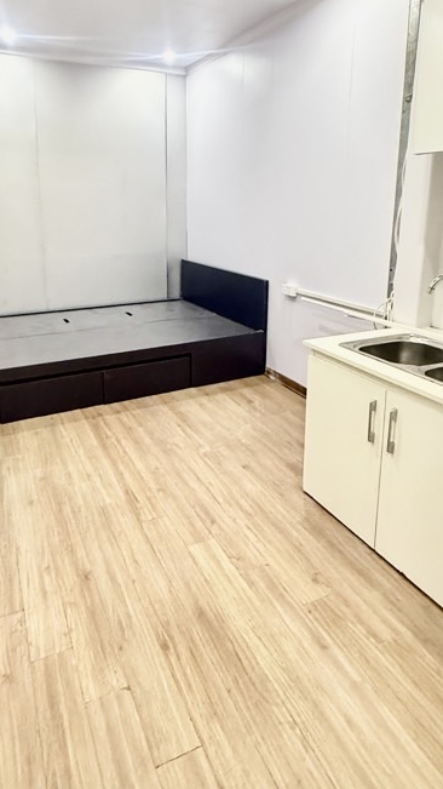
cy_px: 297
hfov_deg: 47.5
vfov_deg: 75.0
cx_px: 186
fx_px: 501
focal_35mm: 24
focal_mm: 2.22
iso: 800
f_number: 2.2
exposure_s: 1/50
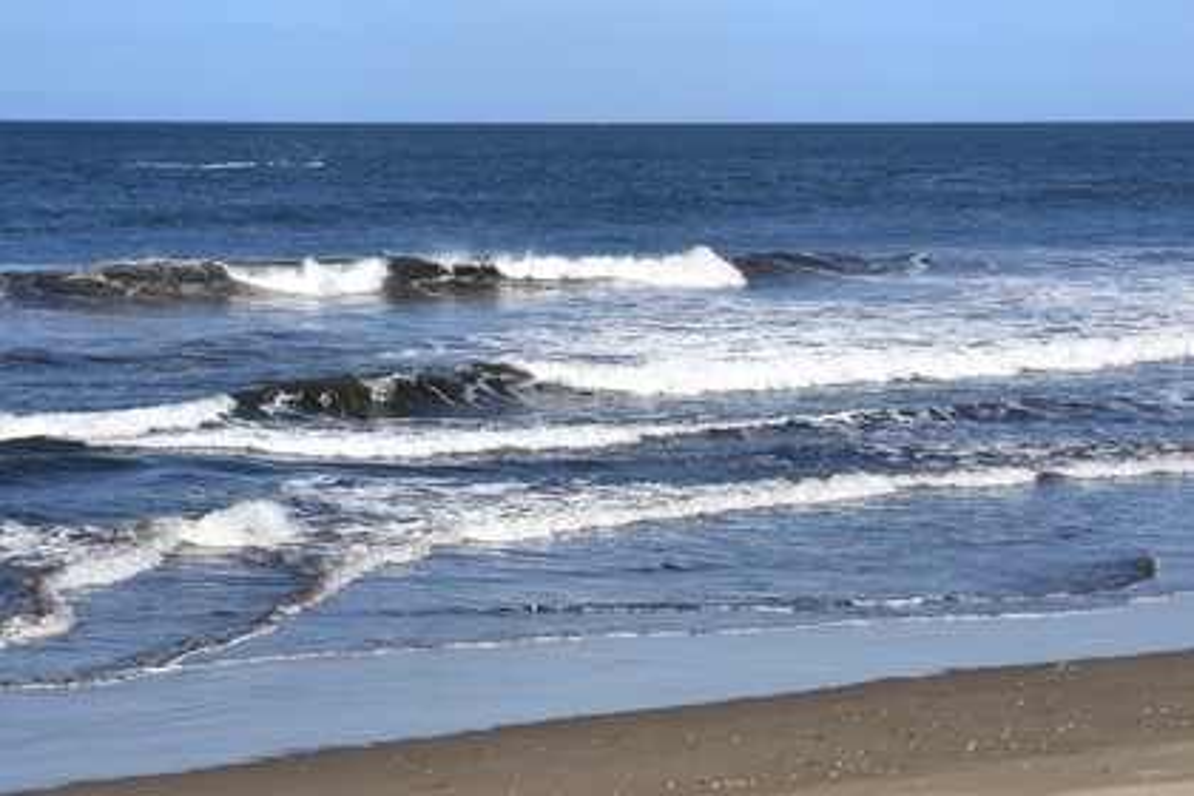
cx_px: 597
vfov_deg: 11.2
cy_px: 398
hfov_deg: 16.8
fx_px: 4046
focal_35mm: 122
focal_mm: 122
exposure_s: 1/320
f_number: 20
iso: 400
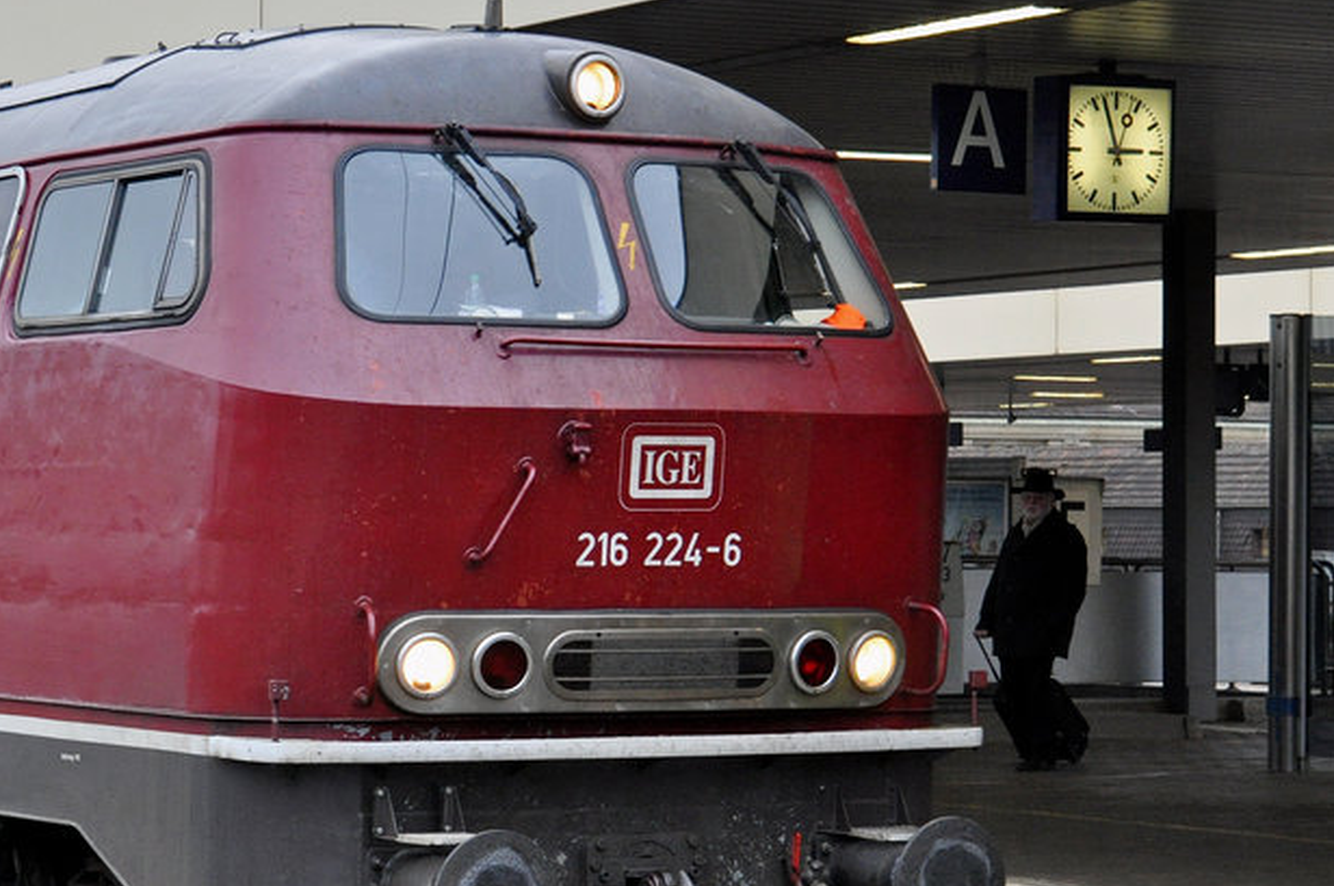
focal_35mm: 111
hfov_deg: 18.3
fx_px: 4108
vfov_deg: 12.3
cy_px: 488
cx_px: 323
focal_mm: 38
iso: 800
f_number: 5
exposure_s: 1/100
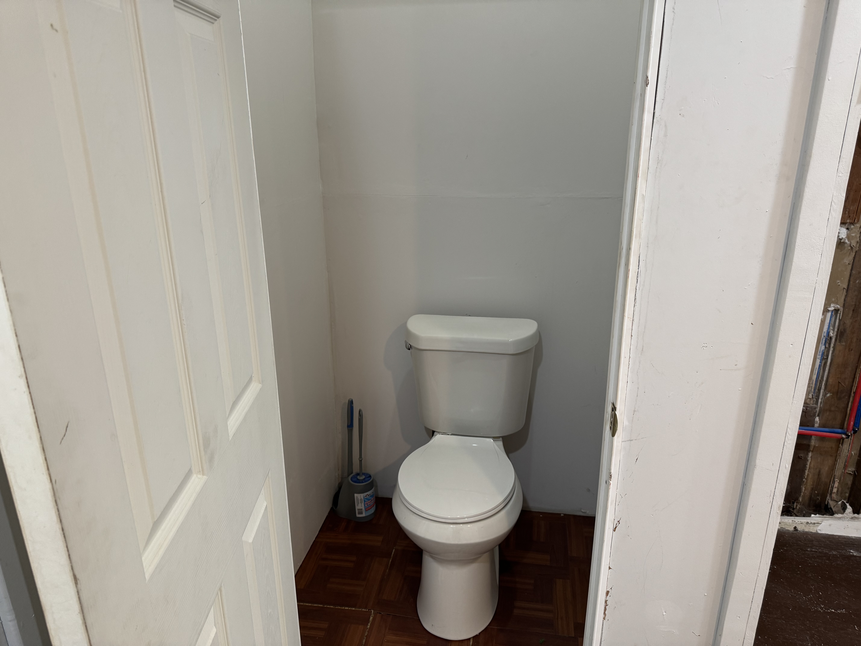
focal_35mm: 24
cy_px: 323
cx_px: 430
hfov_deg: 71.6
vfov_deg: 56.8
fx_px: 597
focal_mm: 6.76
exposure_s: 1/60
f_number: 1.78
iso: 160
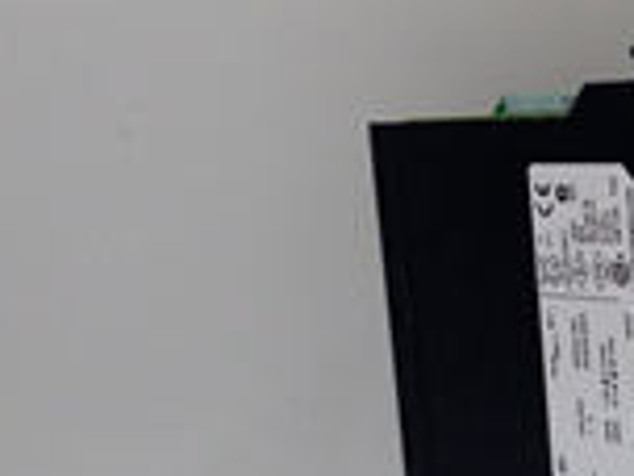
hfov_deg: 20.4
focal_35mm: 89
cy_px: 478
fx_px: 1630
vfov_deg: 16.3
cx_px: 792
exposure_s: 1/33
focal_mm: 3.79
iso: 231
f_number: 2
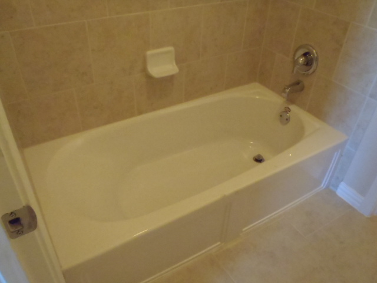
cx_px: 188
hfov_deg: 63.4
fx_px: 305
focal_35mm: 28
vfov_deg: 49.7
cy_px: 142
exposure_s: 1/40
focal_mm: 5
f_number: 3.9
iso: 800
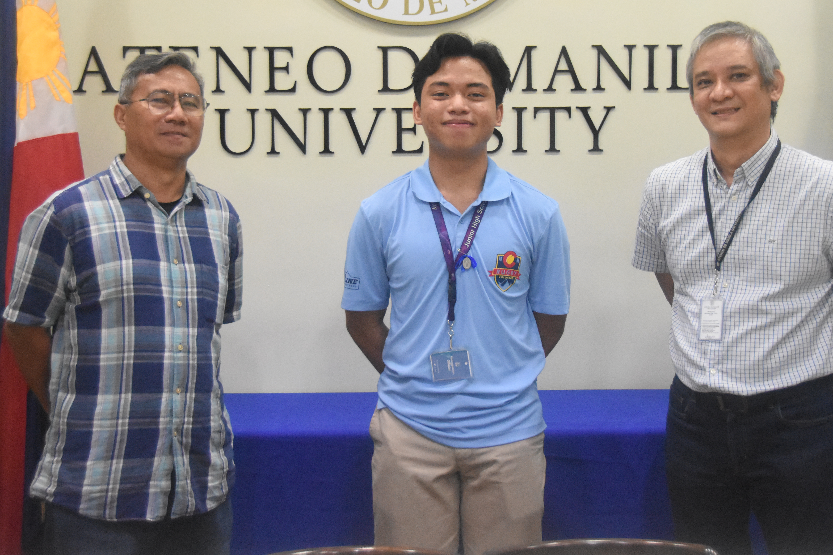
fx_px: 1388
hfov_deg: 33.4
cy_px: 210
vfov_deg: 22.6
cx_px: 447
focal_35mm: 60
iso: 6400
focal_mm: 32
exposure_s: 1/200
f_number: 4.2
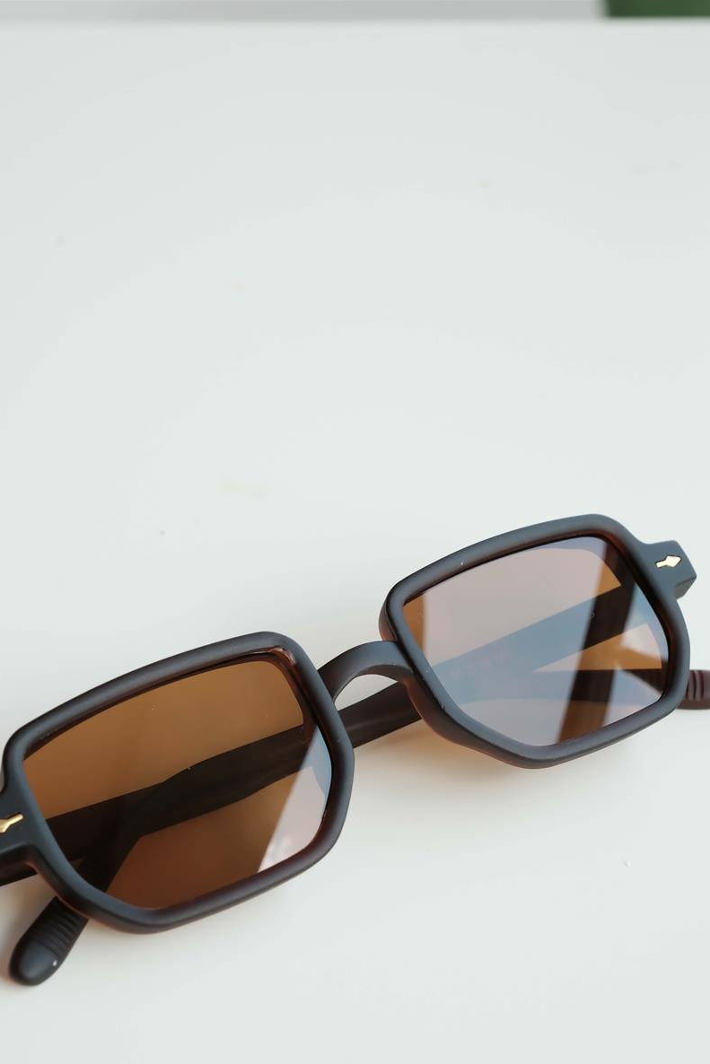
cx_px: 331
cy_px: 645
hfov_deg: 16.1
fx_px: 2514
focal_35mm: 85
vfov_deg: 23.9
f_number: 8
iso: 250
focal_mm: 46.6
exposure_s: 1/40
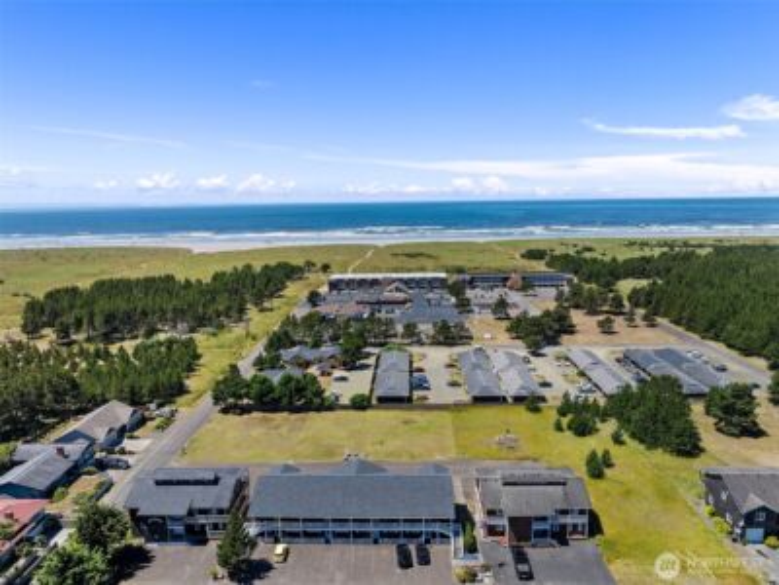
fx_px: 540
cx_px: 390
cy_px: 292
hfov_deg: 71.6
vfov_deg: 56.8
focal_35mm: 24
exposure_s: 1/1250
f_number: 2.8
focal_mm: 12.29
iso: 160
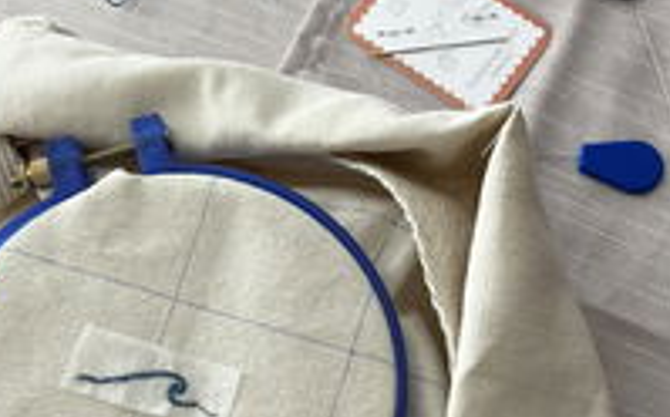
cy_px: 291
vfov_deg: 17.5
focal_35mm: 74
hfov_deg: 27.4
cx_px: 518
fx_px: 1350
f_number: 1.6
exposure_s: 1/154
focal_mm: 5.1
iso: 40
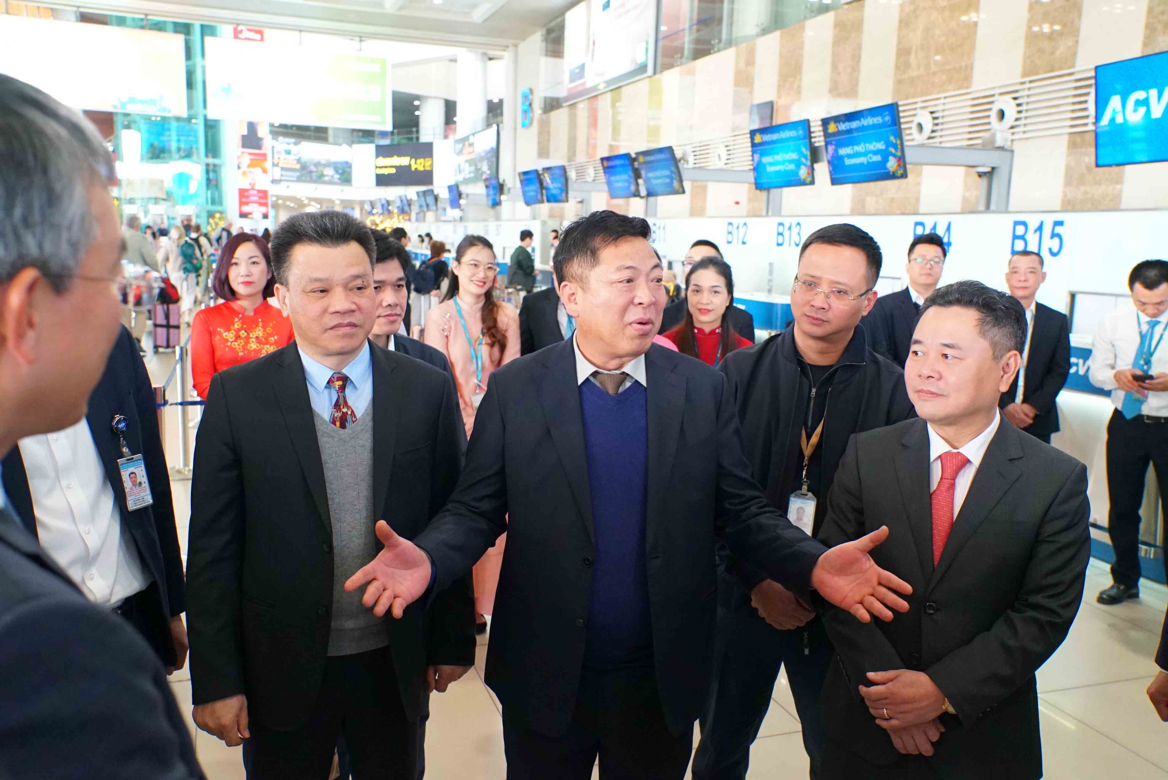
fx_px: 974
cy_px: 390
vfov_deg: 43.7
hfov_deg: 61.9
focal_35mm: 30
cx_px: 584
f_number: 5
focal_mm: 30
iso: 8000
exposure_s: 1/320
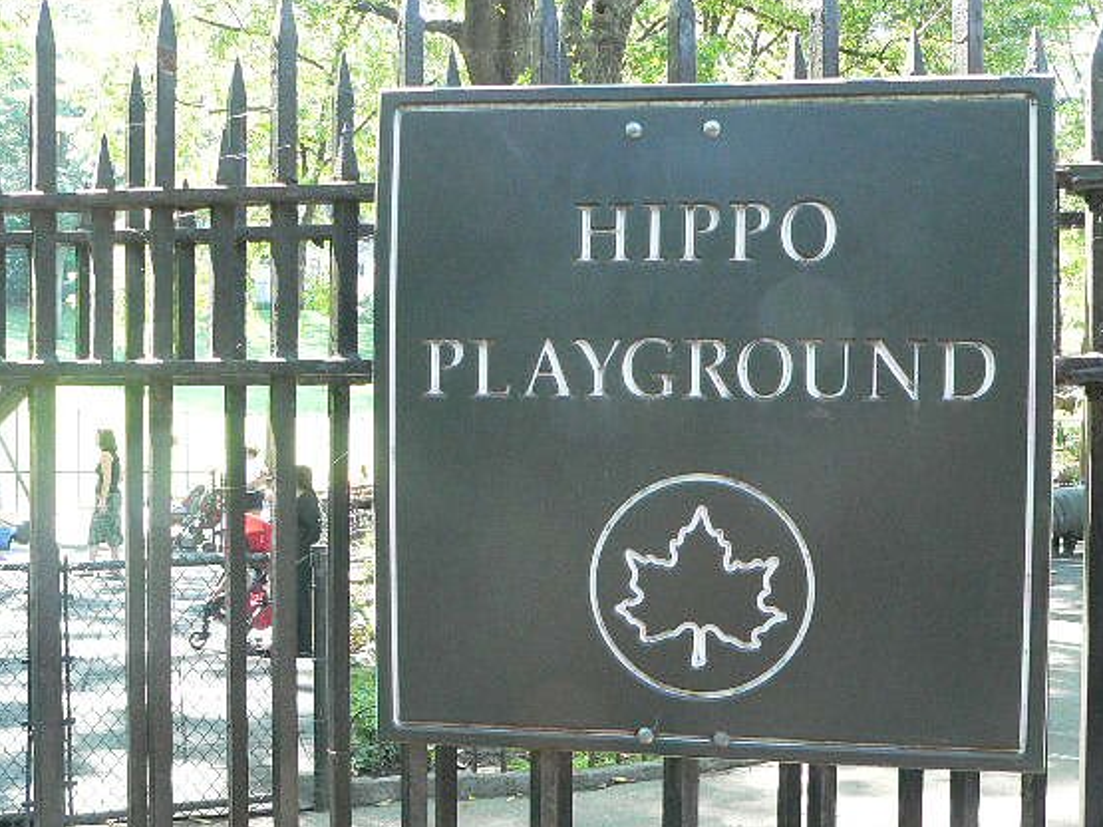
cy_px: 465
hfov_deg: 42.0
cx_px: 634
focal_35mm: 45
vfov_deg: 32.1
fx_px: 1434
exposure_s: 1/60
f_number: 3.7
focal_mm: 6.5
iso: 400
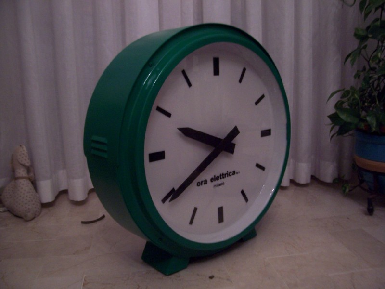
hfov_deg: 54.0
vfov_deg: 41.8
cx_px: 192
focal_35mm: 34
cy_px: 144
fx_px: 378
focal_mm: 5.6
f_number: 2.7
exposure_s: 1/8
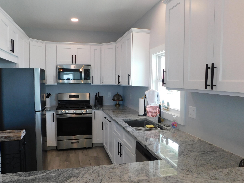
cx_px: 119
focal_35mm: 28
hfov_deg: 63.4
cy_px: 94
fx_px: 197
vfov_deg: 49.7
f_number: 3
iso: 125
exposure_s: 1/60
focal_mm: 4
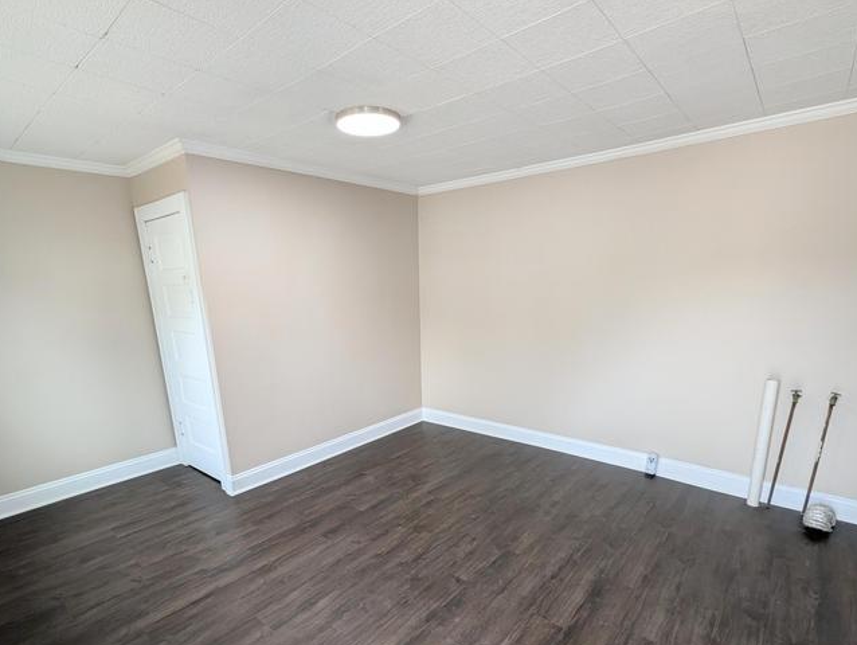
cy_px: 404
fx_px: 397
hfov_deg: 94.4
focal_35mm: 16
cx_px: 411
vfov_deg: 76.8
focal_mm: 2.02
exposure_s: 1/80.3
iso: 66
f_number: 1.7
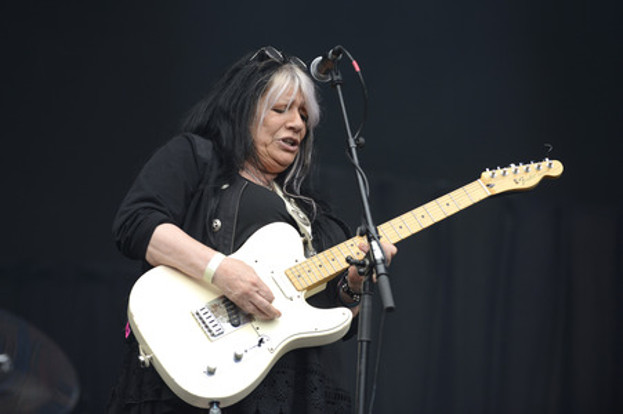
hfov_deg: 12.1
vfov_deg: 8.1
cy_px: 207
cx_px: 312
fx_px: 2940
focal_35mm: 170
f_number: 4.5
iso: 320
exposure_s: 1/640
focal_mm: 170
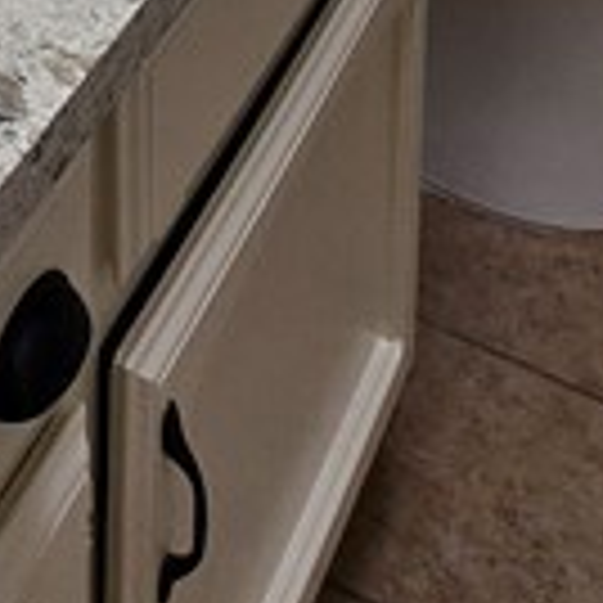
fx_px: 1734
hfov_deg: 18.3
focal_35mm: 88
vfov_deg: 12.6
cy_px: -1026
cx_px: -194
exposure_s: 1/260
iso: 50
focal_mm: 2.2
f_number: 2.2
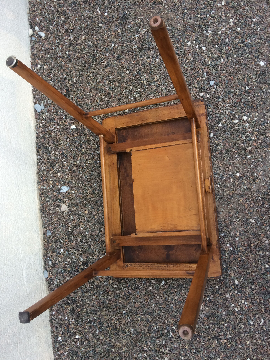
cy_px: 183
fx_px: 312
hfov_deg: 46.8
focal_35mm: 30
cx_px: 139
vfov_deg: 60.0
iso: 32
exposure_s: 1/33
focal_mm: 4.15
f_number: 2.2
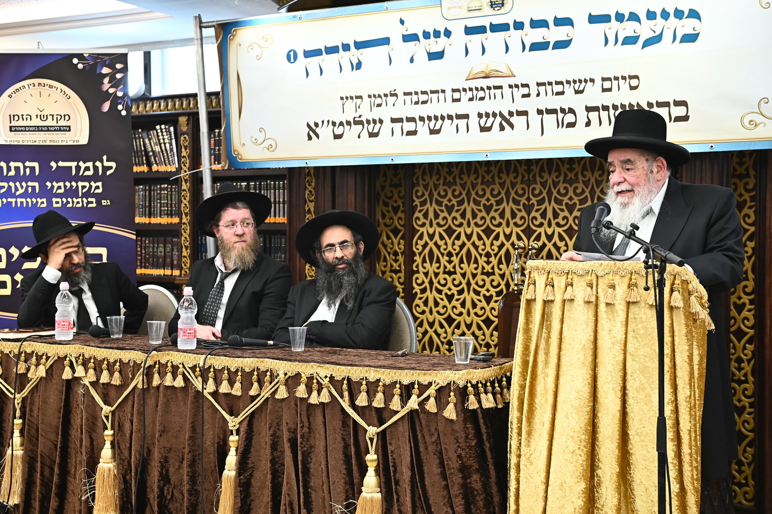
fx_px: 1072
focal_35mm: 50
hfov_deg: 39.6
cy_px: 257
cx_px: 386
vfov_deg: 27.0
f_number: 4.5
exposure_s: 1/200
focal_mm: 50
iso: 1600
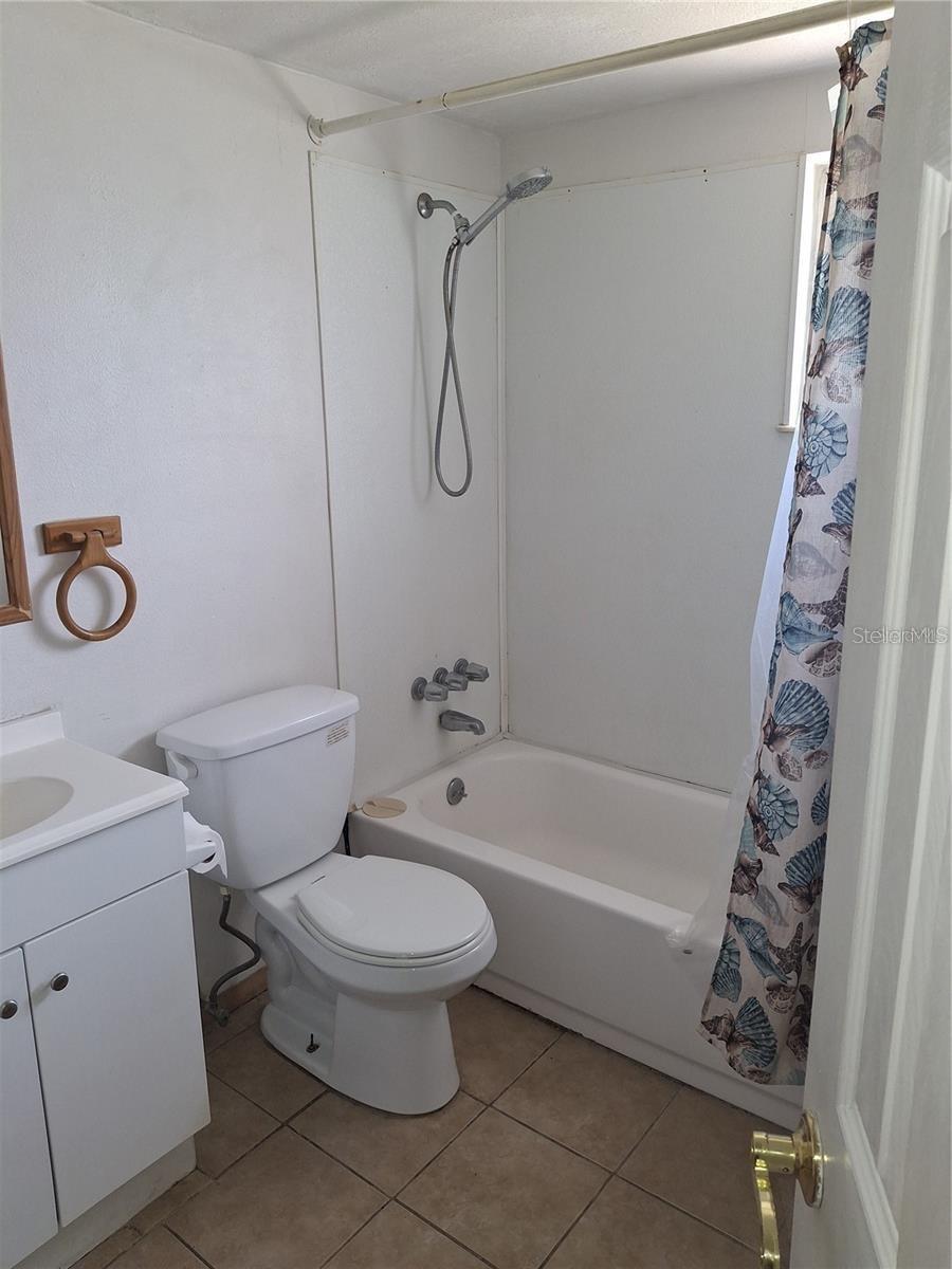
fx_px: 917
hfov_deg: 54.9
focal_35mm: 25
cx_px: 476
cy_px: 634
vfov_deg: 69.4
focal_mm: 4.69
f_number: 1.8
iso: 25
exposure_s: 1/120
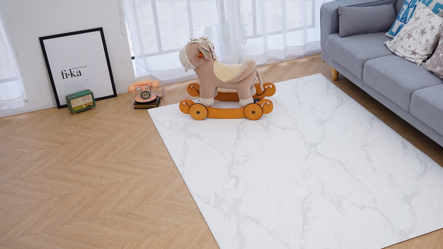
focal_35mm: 46
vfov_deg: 25.8
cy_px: 160
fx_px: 540
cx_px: 274
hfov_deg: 44.3
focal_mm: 35
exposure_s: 1/60
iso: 400
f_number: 7.1
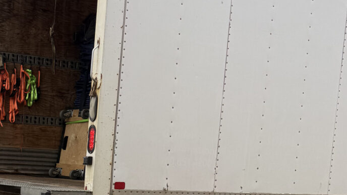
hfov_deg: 27.5
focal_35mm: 73
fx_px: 672
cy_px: 252
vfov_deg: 15.7
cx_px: 12
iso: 80
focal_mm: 6.76
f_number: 1.78
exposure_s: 1/297
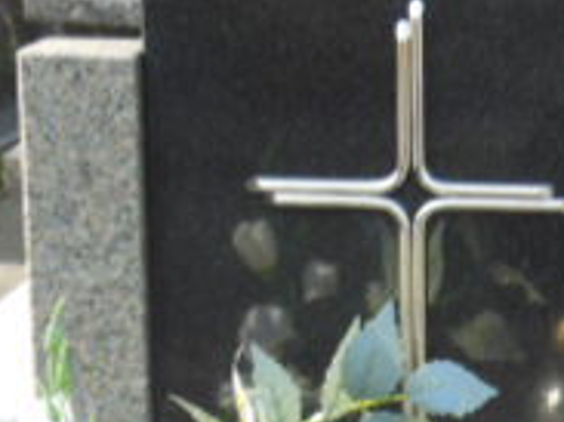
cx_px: 755
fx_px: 3240
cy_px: 684
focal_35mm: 199
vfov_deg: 7.3
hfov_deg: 9.7
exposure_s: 1/160
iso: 125
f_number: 4.1
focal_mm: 10.2
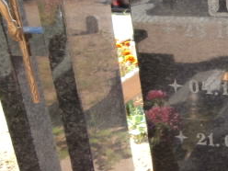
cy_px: 71
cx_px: 288
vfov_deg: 23.6
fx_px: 408
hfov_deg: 26.8
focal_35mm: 62
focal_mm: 4.2
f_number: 3
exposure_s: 1/160
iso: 100
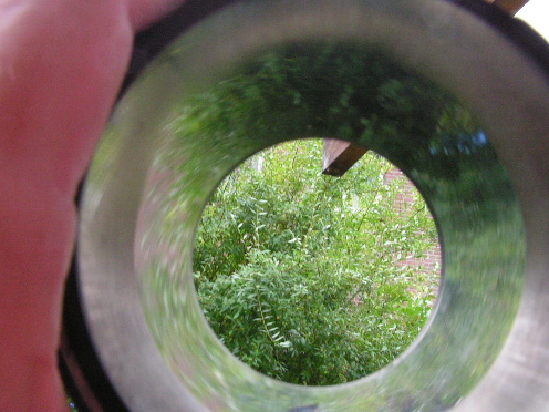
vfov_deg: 29.6
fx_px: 777
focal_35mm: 49
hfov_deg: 38.9
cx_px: 289
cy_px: 230
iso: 200
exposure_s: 1/13
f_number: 6.3
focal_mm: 6.3
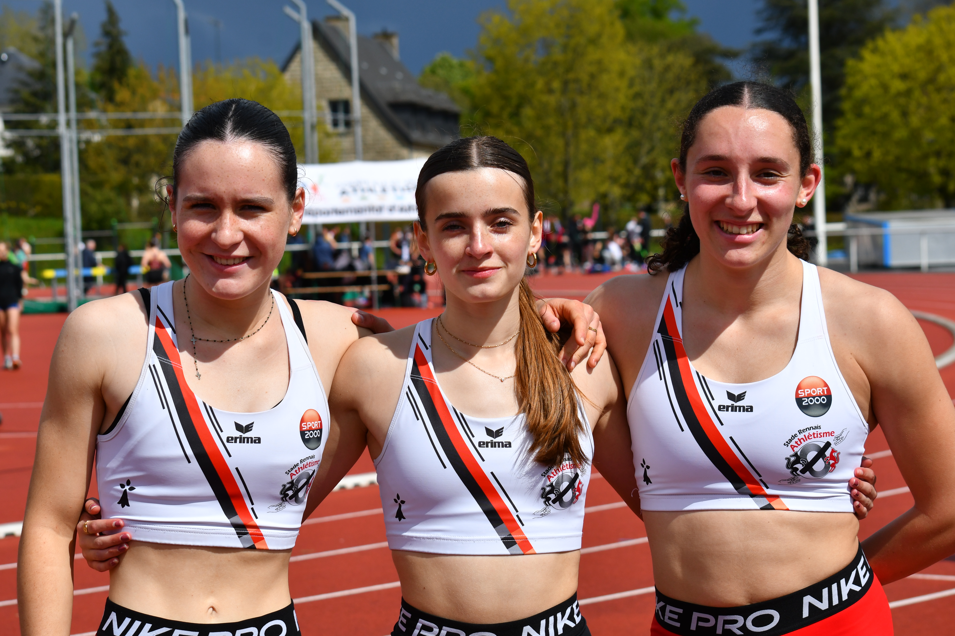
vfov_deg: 14.7
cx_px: 478
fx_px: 2467
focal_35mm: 93
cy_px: 318
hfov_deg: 21.9
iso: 250
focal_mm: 62
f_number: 8
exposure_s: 1/2000
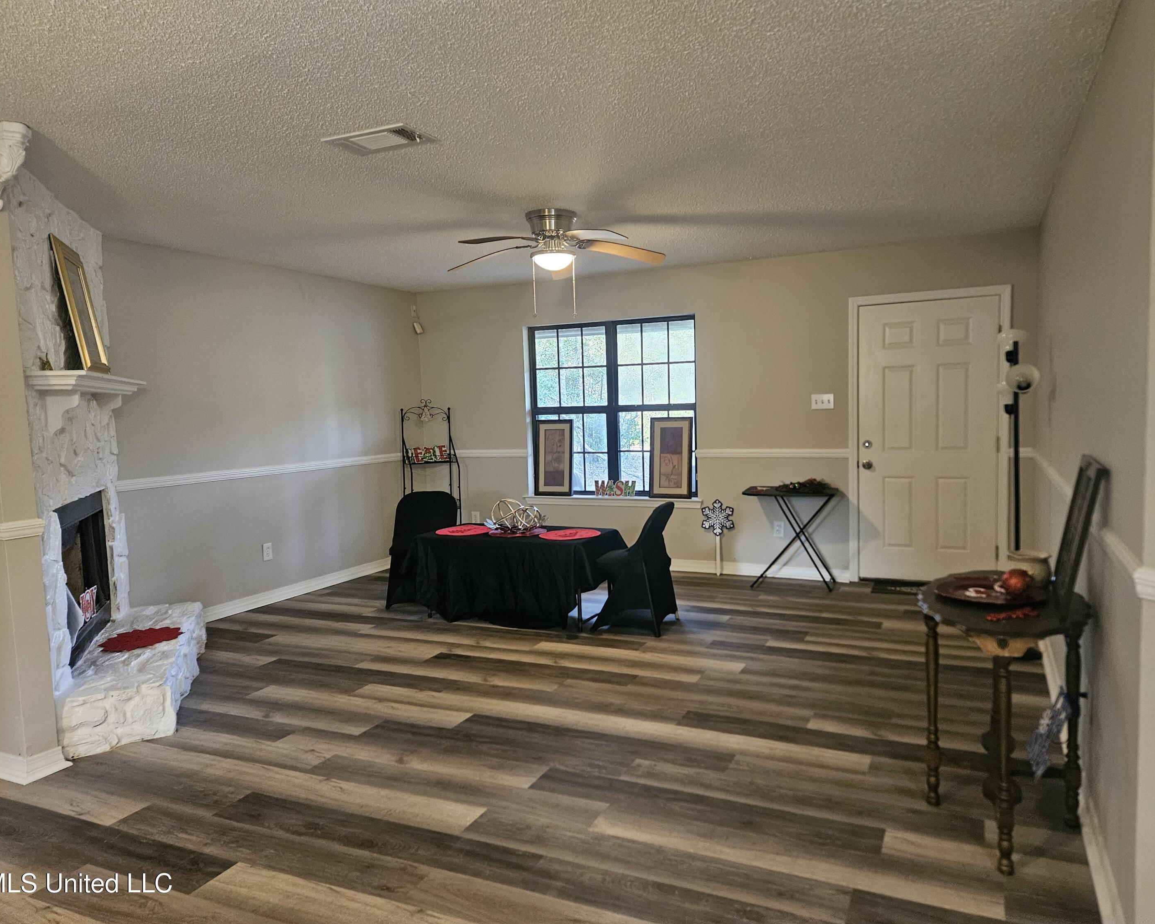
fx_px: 820
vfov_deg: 58.8
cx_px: 600
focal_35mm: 24
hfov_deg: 70.3
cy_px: 463
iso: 500
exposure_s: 1/40
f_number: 1.8
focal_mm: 5.4
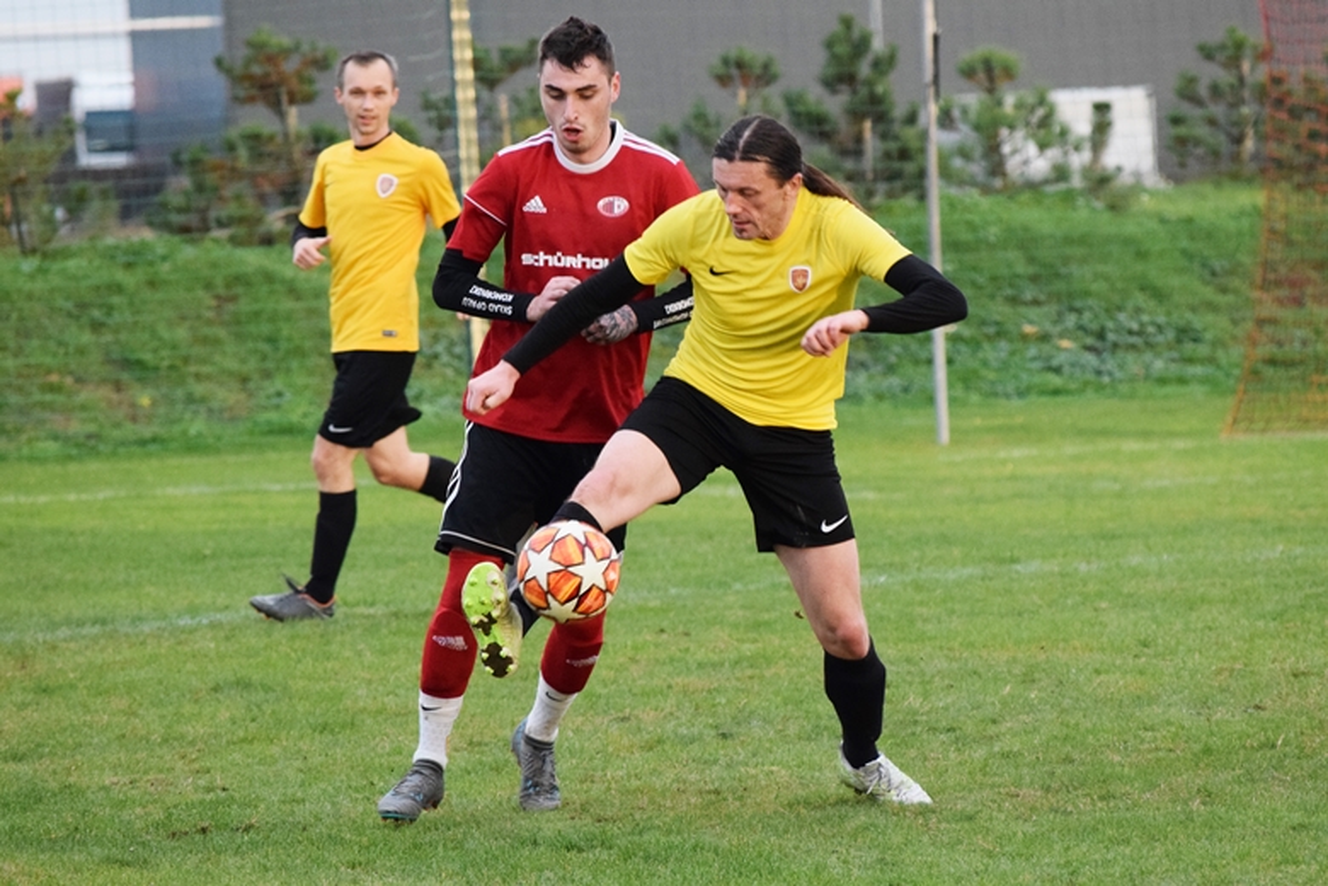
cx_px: 664
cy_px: 443
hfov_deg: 6.9
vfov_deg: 4.6
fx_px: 11066
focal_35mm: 300
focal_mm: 200
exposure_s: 1/500
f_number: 5.6
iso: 2800
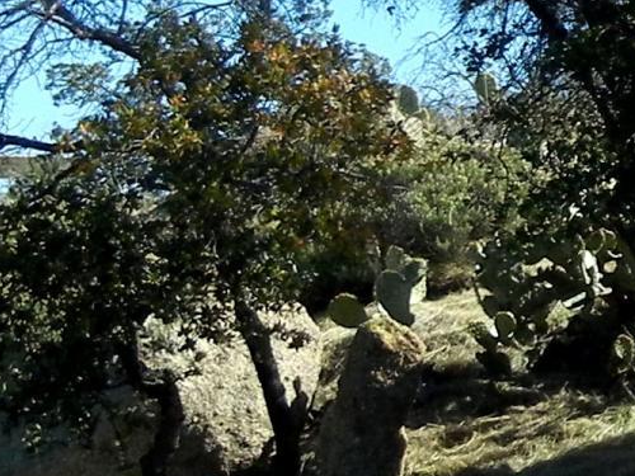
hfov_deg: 9.2
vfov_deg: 7.2
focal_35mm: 204
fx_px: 3742
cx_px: 1153
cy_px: -36
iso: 160
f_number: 7.2
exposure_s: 1/292
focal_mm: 6.2
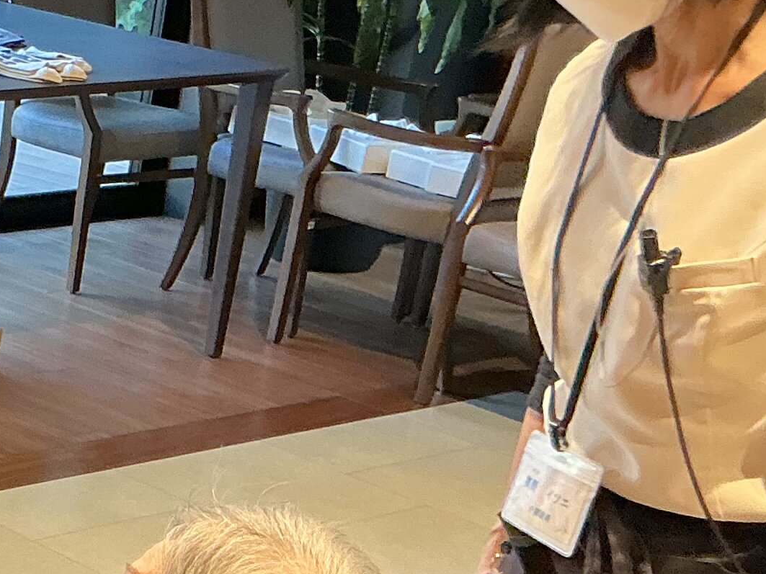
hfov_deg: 16.5
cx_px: -322
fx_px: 2434
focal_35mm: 110
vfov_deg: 13.4
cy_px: 506
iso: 80
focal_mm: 3
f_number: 1.8
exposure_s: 1/60
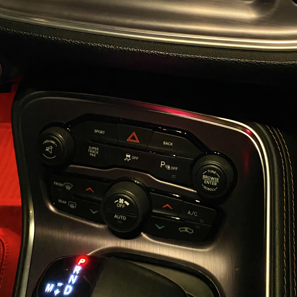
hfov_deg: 37.5
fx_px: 437
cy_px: 76
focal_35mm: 45
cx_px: 172
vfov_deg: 36.7
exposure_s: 1/50
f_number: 1.8
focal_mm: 4.25
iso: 400
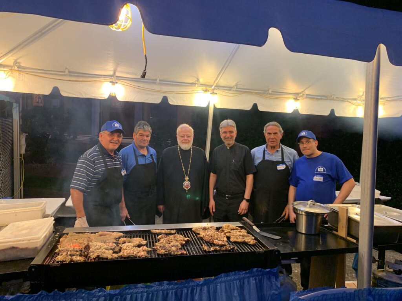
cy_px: 150
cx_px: 201
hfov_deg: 67.3
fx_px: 302
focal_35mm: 26
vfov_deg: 53.1
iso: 200
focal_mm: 4.25
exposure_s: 1/60
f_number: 1.8
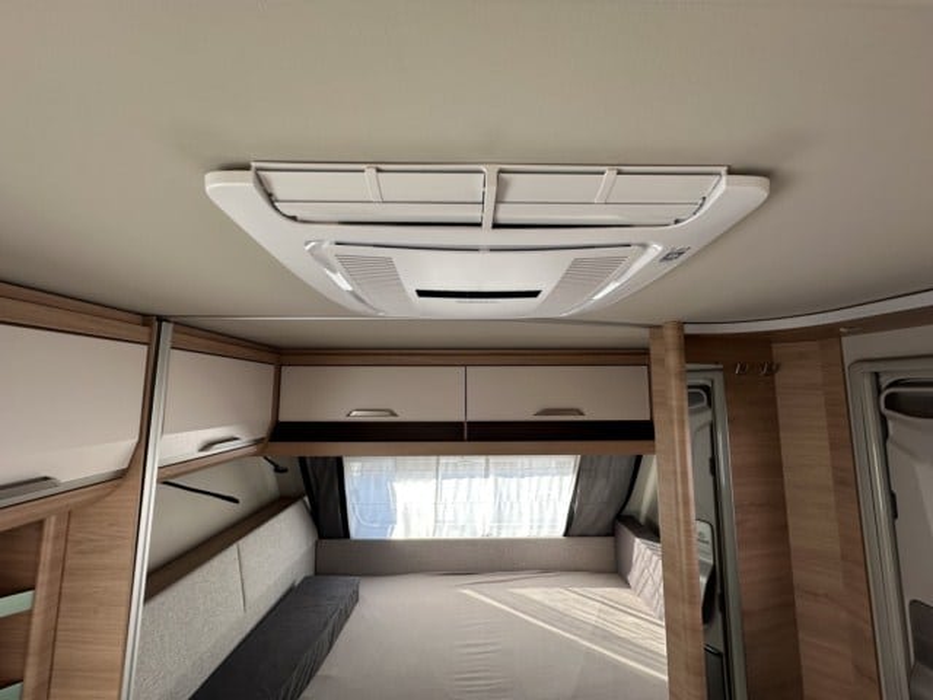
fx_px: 377
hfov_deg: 102.1
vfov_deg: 85.7
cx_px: 466
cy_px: 350
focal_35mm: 14
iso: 80
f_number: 2.2
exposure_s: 1/99
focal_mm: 2.22
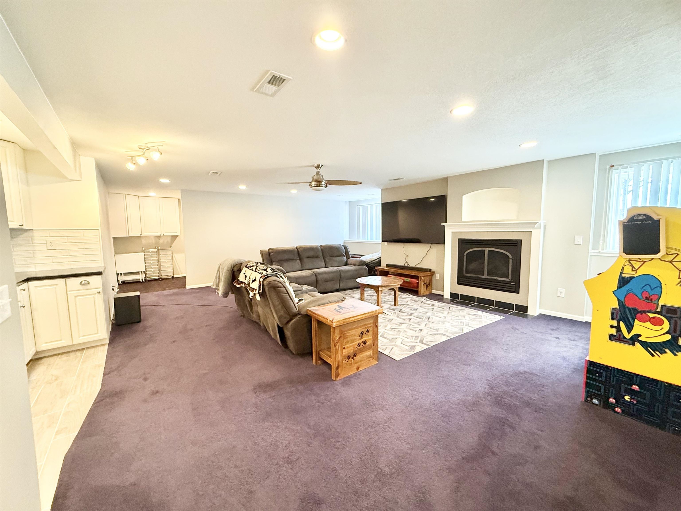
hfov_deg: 102.1
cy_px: 256
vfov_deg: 85.7
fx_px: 275
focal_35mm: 14
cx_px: 340
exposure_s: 1/60
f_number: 2.2
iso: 500
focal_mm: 2.22
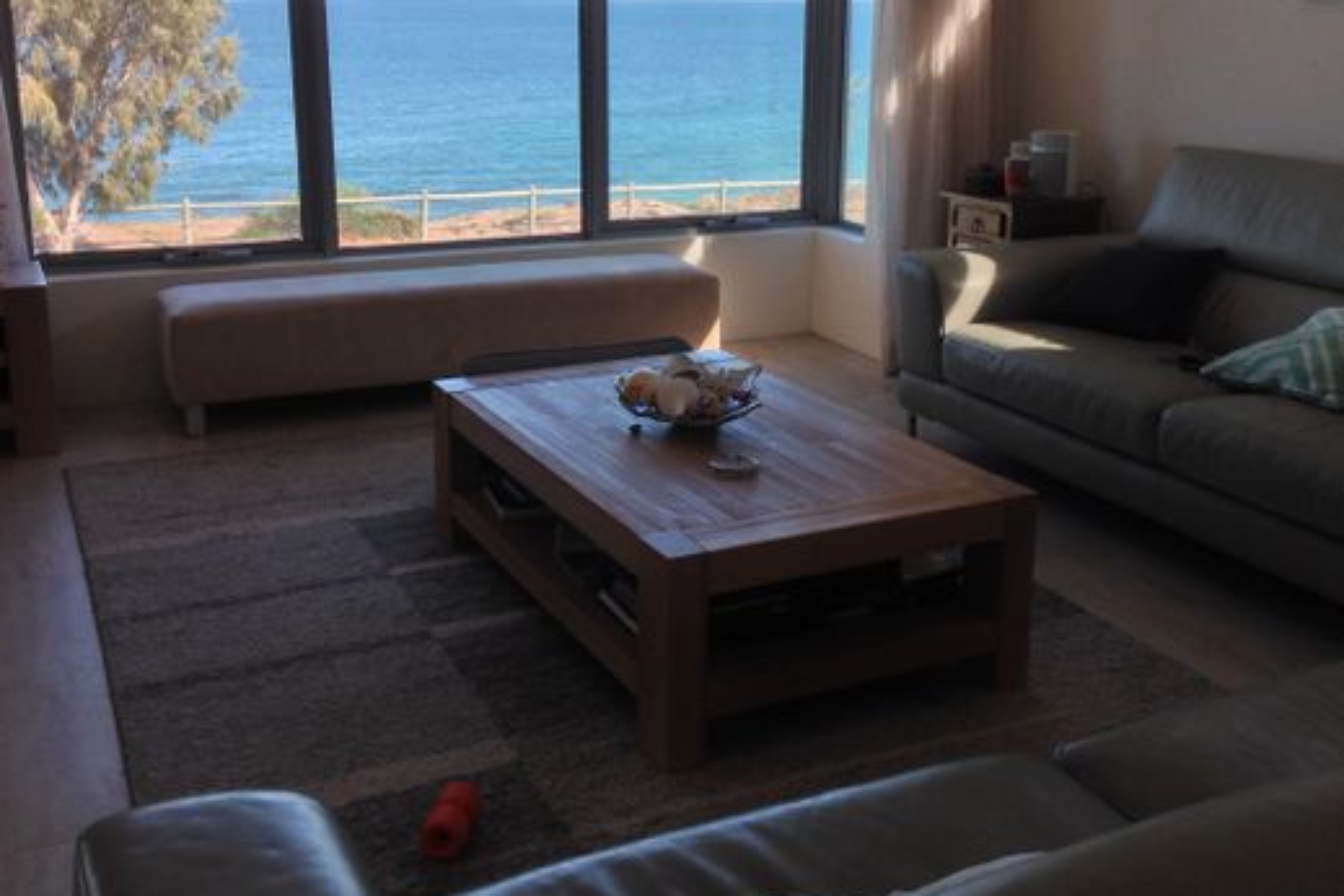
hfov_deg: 46.4
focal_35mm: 42
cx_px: 686
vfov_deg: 31.7
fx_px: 1568
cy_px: 326
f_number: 2.4
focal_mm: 4.28
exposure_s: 1/560
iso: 50
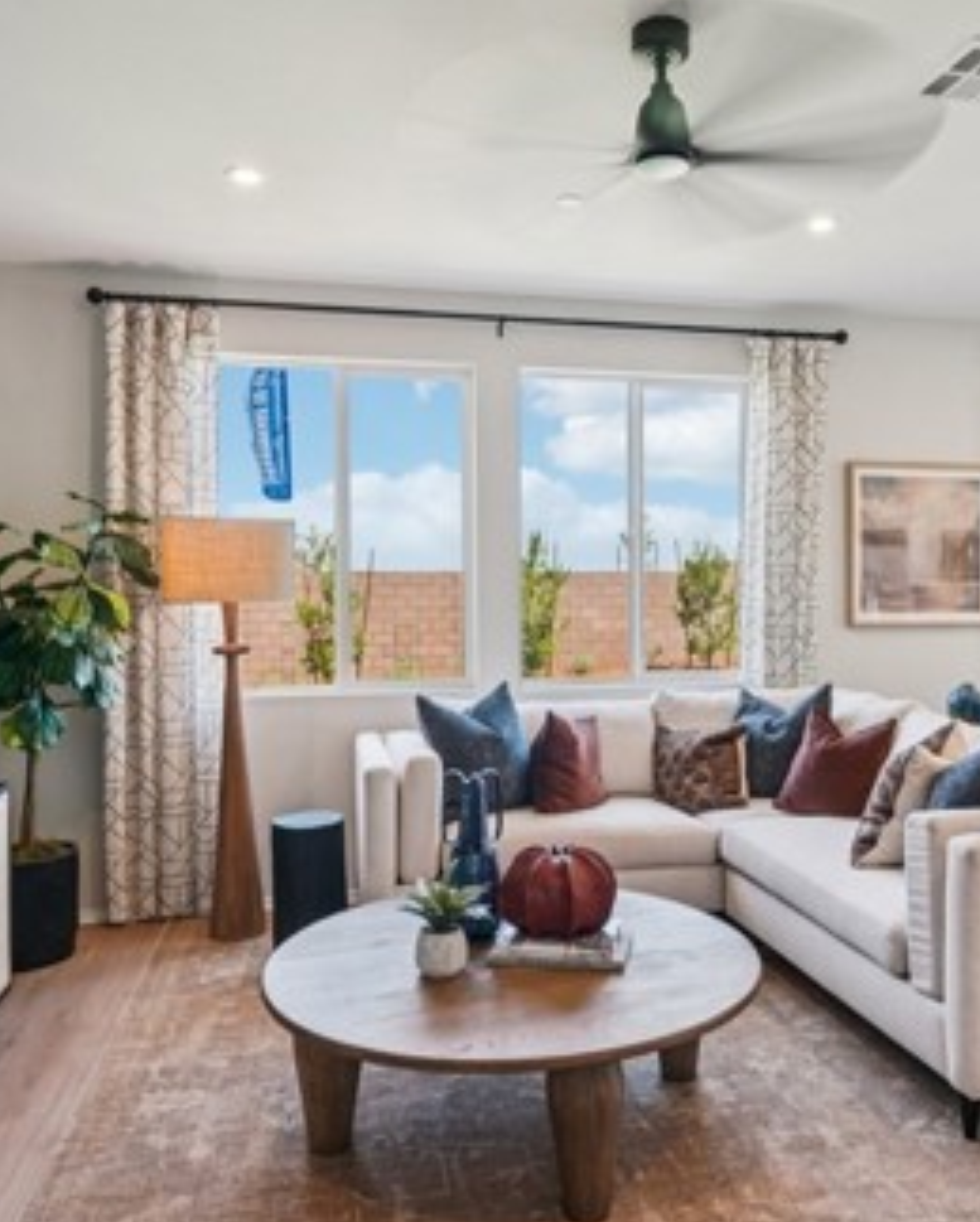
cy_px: 552
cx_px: 586
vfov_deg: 65.8
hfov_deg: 54.6
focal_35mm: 26
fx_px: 941
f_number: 8
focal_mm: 14
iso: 250
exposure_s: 1/30
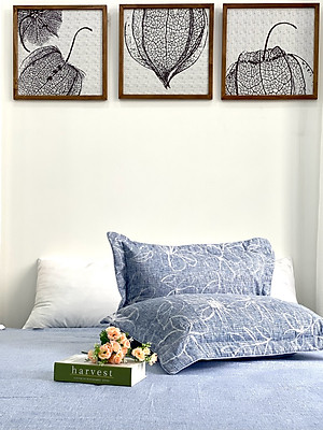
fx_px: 647
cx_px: 162
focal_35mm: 52
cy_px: 215
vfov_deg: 36.8
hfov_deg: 28.0
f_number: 2
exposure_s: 1/160
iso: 20
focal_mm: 6
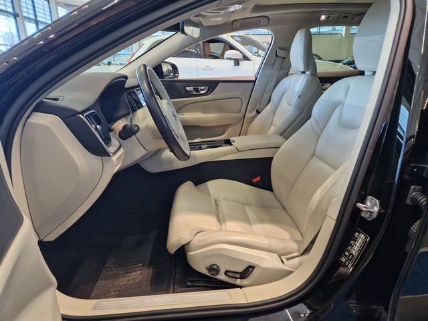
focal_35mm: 23
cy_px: 160
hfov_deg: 73.9
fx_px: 284
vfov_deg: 58.9
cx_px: 214
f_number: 1.8
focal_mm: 5.4
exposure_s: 1/180
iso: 160
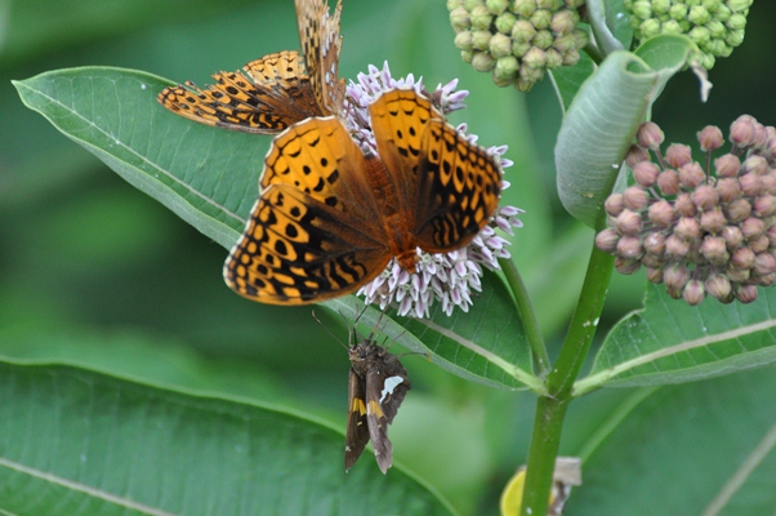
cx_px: 388
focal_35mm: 450
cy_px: 258
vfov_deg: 3.0
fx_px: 9689
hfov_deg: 4.6
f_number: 5.6
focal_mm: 300
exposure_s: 1/400
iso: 1250
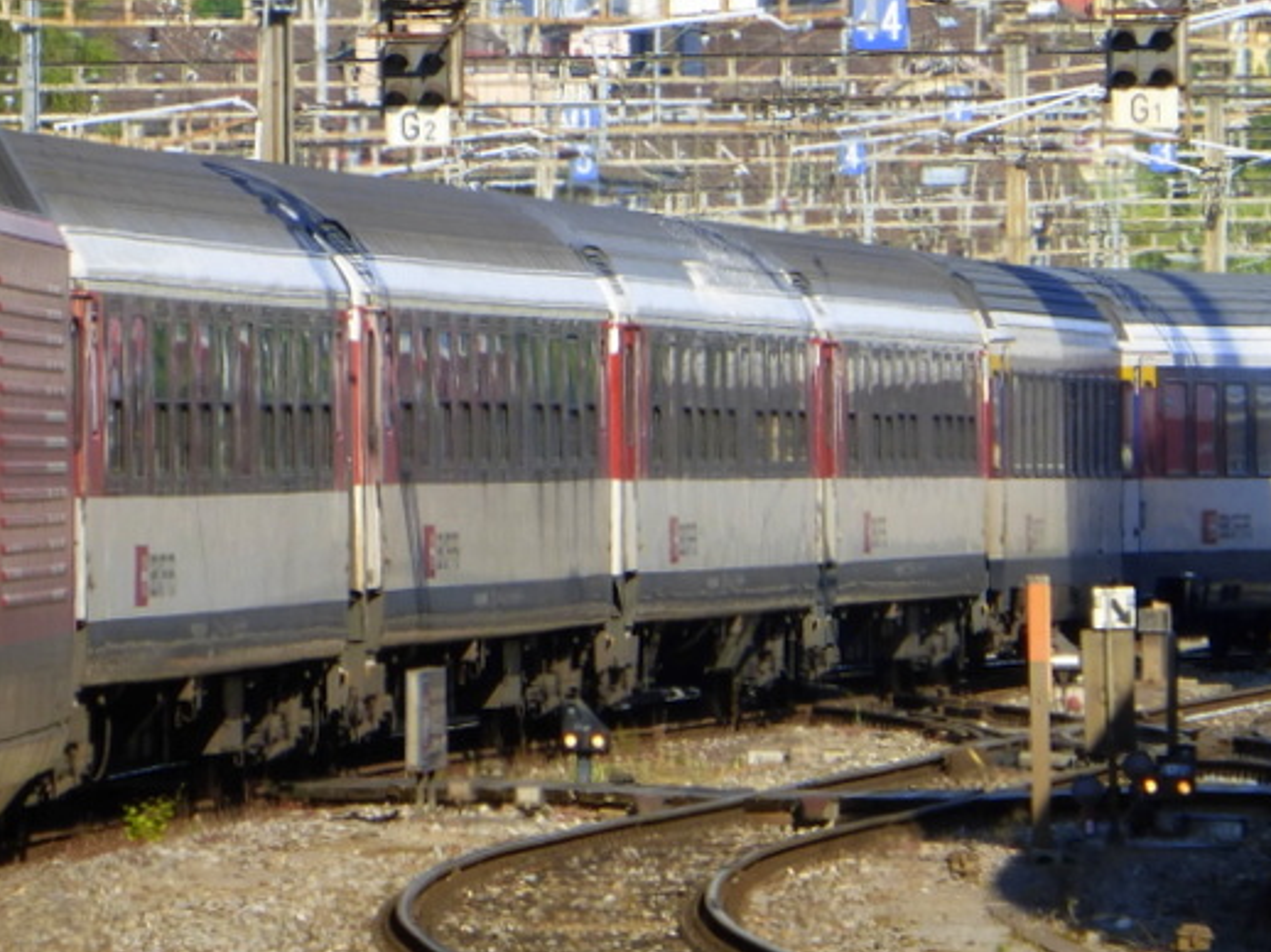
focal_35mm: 786
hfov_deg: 2.5
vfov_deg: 1.9
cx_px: 245
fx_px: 28846
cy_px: 342
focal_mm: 60
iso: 100
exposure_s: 1/320
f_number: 5.9
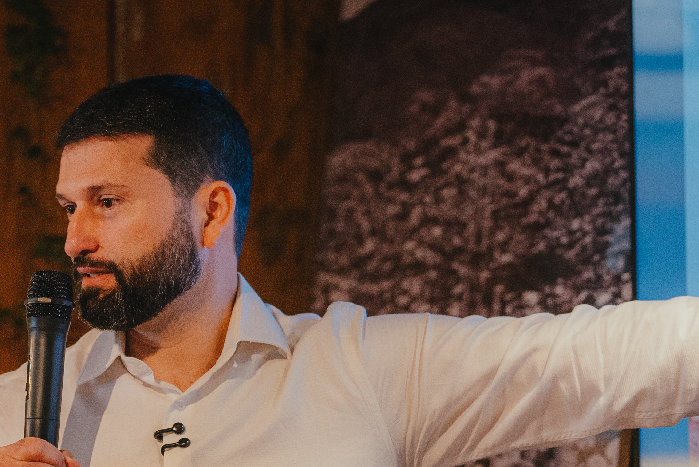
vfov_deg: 7.9
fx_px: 3381
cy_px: 454
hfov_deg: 11.8
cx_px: 303
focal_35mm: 174
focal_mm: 81
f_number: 2.8
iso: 2500
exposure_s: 1/200
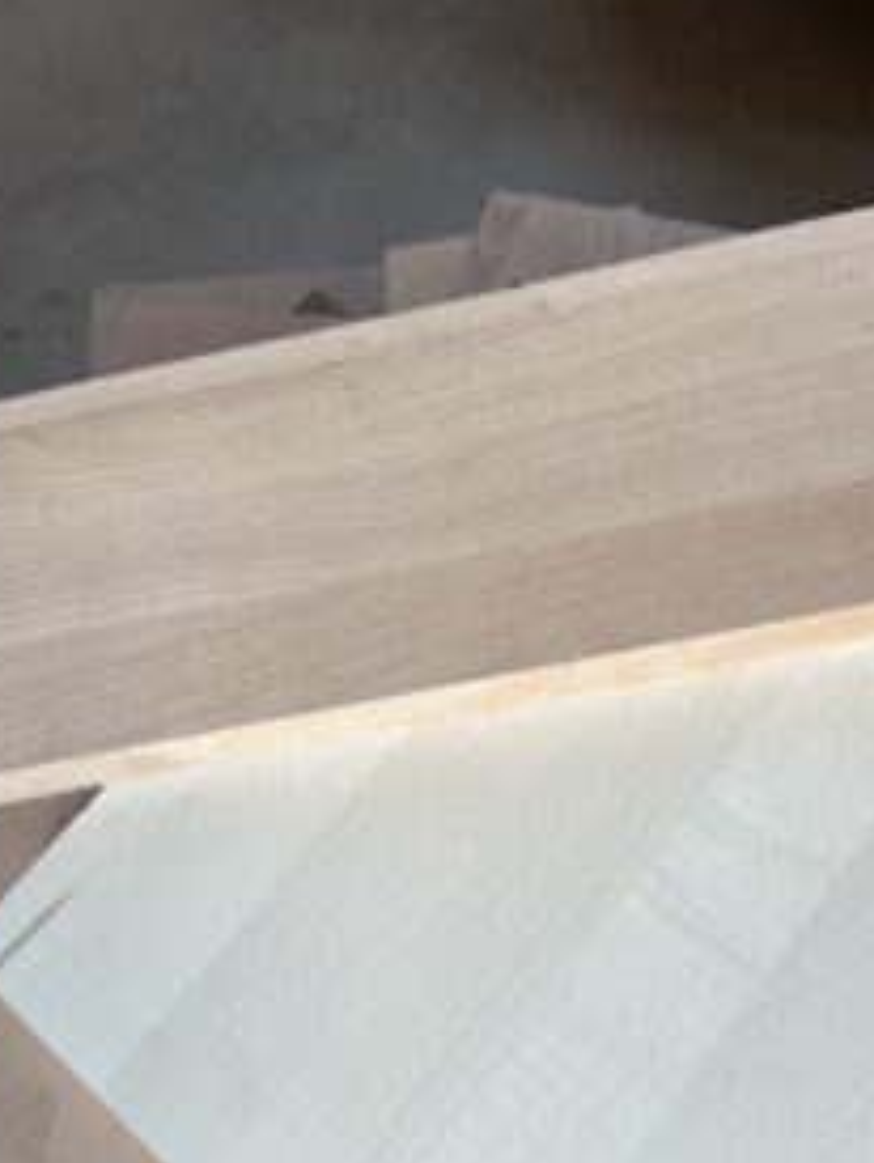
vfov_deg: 52.4
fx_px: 1176
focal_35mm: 35
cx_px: 505
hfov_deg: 40.6
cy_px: 662
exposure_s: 1/121
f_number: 1.78
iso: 125
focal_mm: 6.86
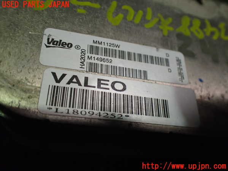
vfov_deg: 46.8
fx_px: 198
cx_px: 114
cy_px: 86
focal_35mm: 30
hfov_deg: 60.0
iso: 640
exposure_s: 1/125
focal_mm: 5.4
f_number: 2.3
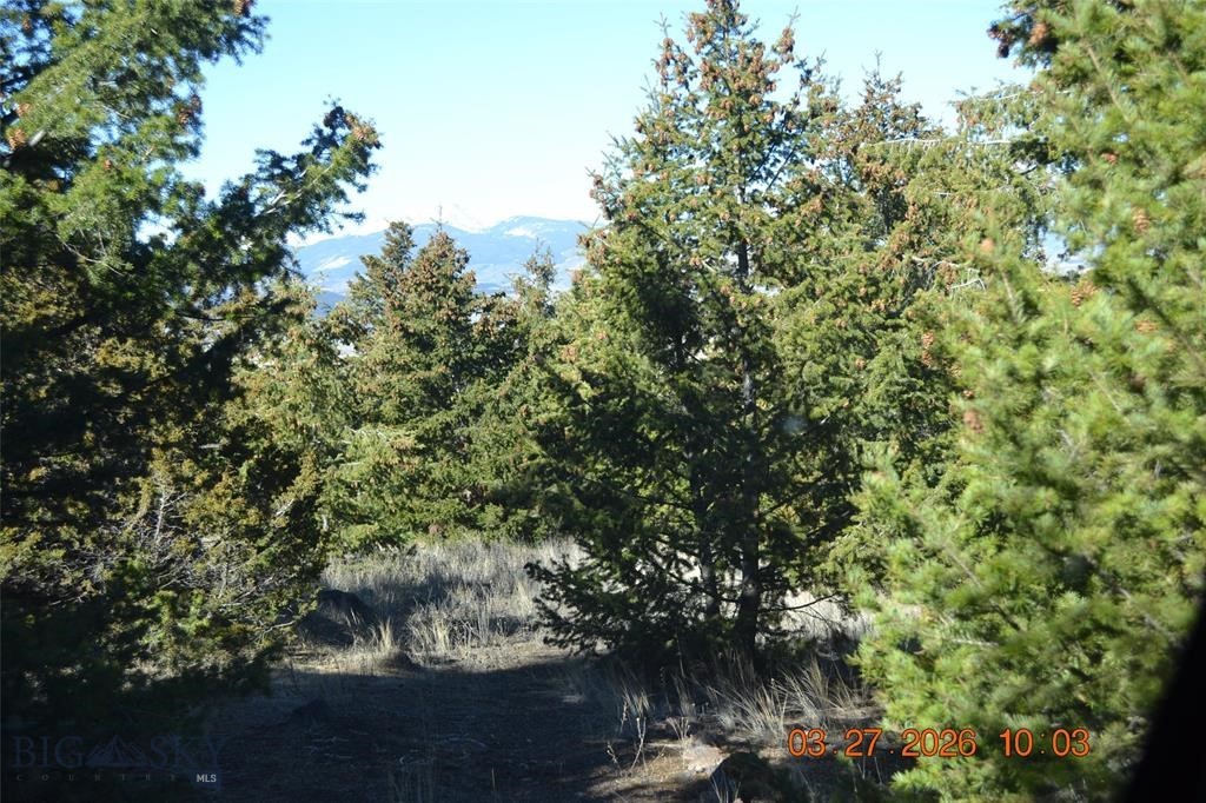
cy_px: 402
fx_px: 1758
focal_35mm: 52
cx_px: 603
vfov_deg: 25.7
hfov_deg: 37.9
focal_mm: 35
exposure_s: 1/160
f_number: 6.3
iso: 100
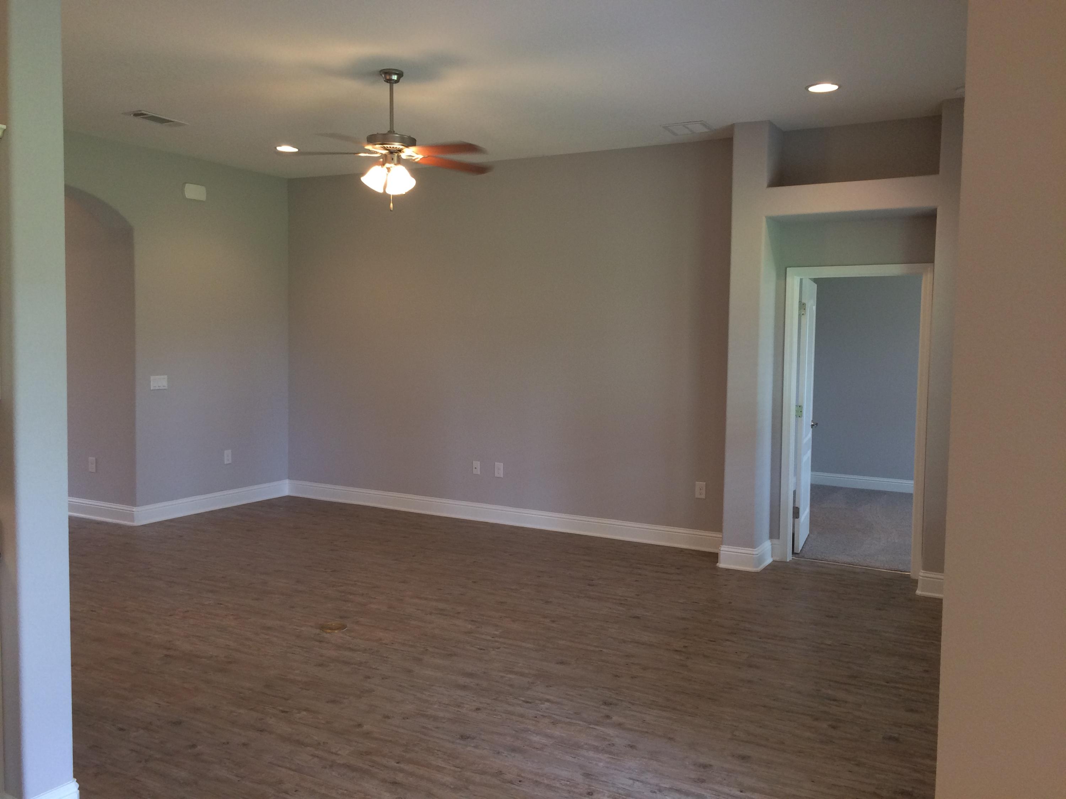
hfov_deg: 61.7
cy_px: 400
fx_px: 893
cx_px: 533
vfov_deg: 48.2
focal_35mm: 29
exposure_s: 1/30
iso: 100
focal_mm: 4.15
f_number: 2.2
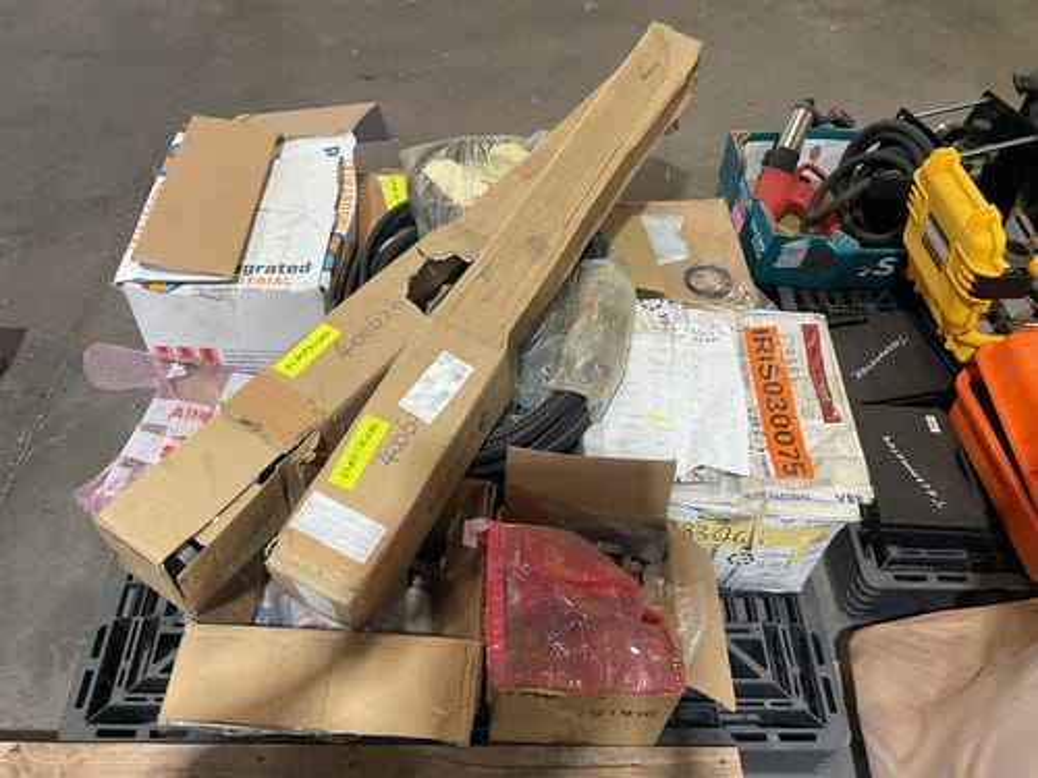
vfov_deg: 48.2
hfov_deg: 61.7
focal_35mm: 29
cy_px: 389
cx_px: 519
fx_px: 870
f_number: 1.8
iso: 64
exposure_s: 1/50
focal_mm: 3
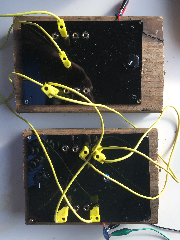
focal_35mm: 29
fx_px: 201
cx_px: 90
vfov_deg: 61.7
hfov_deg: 48.2
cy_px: 120
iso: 25
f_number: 2.2
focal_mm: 4.15
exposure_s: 1/163
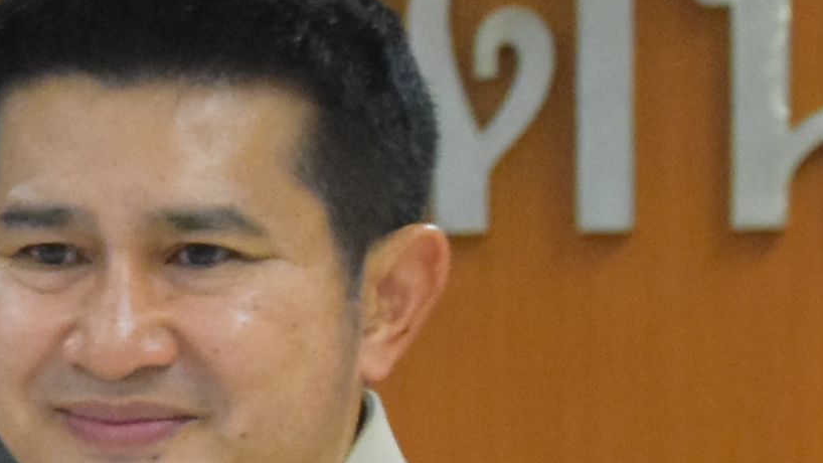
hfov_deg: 5.9
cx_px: -398
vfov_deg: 3.3
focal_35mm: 363
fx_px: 7921
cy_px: 693
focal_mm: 42
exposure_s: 1/125
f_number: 5.6
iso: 3200
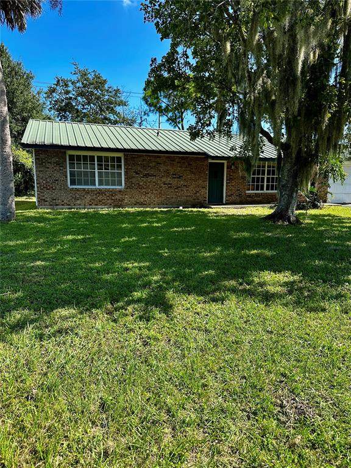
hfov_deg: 56.8
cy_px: 234
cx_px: 176
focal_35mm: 24
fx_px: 324
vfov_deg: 71.6
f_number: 1.78
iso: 80
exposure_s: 1/1812
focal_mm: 6.86
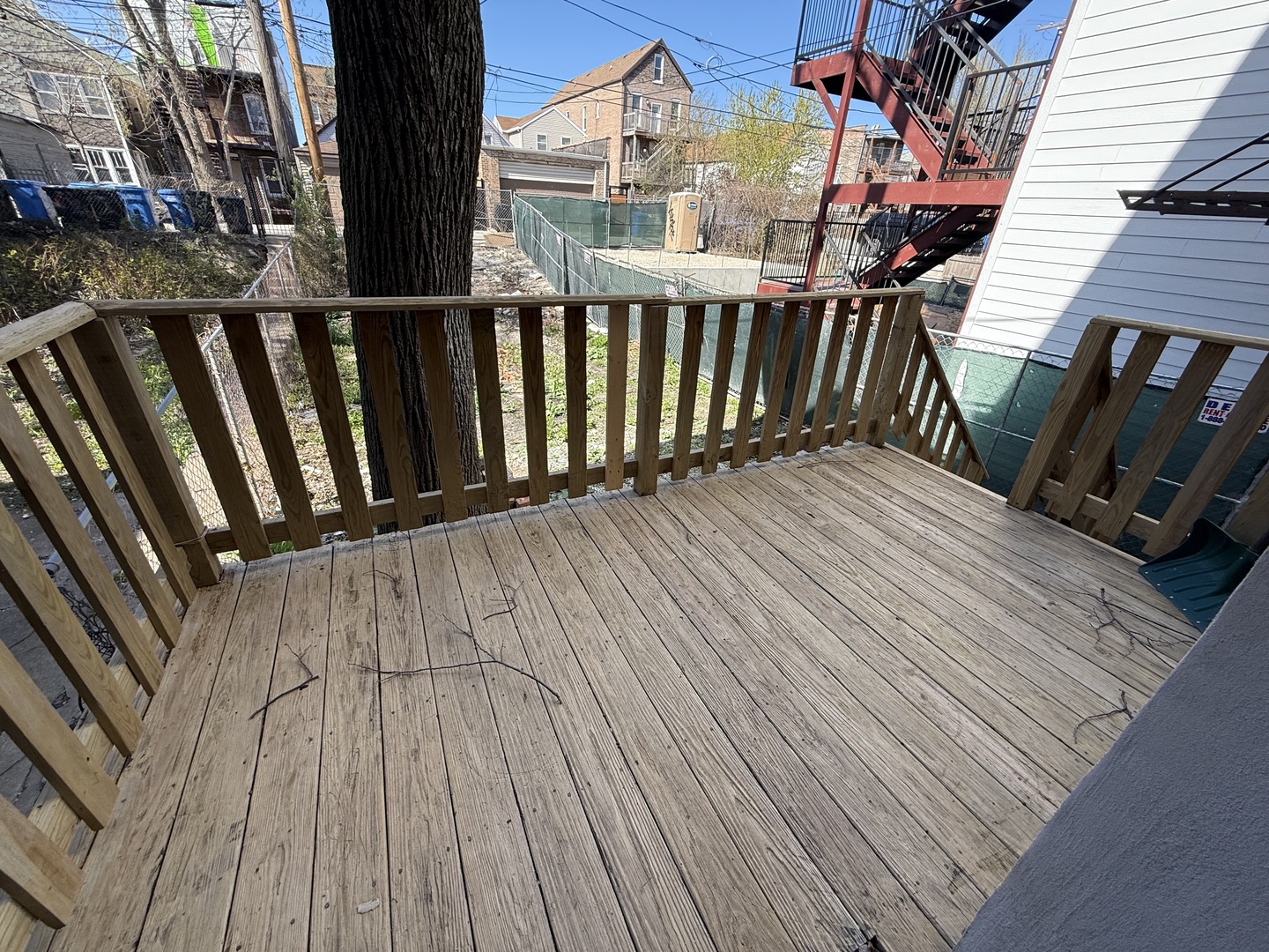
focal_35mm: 14
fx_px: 513
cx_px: 634
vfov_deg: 85.7
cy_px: 476
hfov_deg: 102.1
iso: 64
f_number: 2.2
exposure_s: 1/579
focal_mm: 2.22
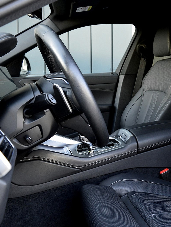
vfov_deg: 46.8
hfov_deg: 34.4
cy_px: 116
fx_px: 263
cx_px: 146
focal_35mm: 40
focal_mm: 18
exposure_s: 1/60
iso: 800
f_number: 4.5
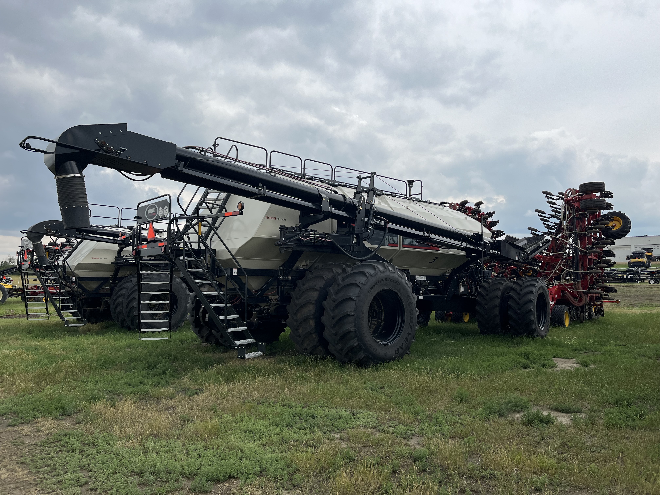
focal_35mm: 26
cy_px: 248
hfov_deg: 67.3
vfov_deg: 53.1
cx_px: 330
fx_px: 496
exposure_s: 1/3876
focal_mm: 5.1
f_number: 1.6
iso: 50
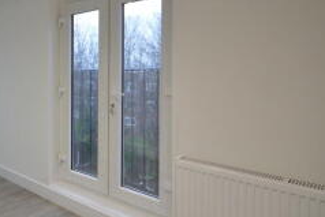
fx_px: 271
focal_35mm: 30
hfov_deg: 54.2
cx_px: 34
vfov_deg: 43.4
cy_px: 84
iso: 400
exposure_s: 1/60
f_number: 4
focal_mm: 10
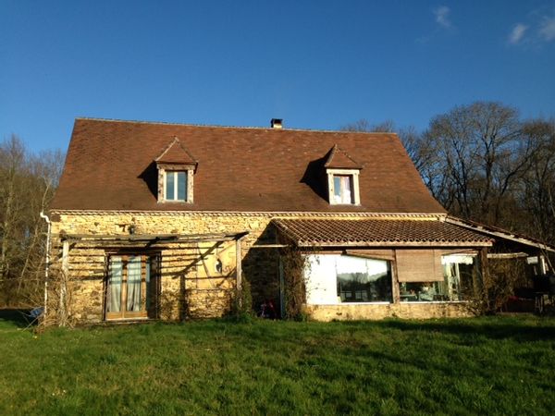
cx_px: 278
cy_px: 208
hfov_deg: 55.4
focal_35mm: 33
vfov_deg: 42.9
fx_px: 529
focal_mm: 4.12
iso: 50
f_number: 2.4
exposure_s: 1/1043
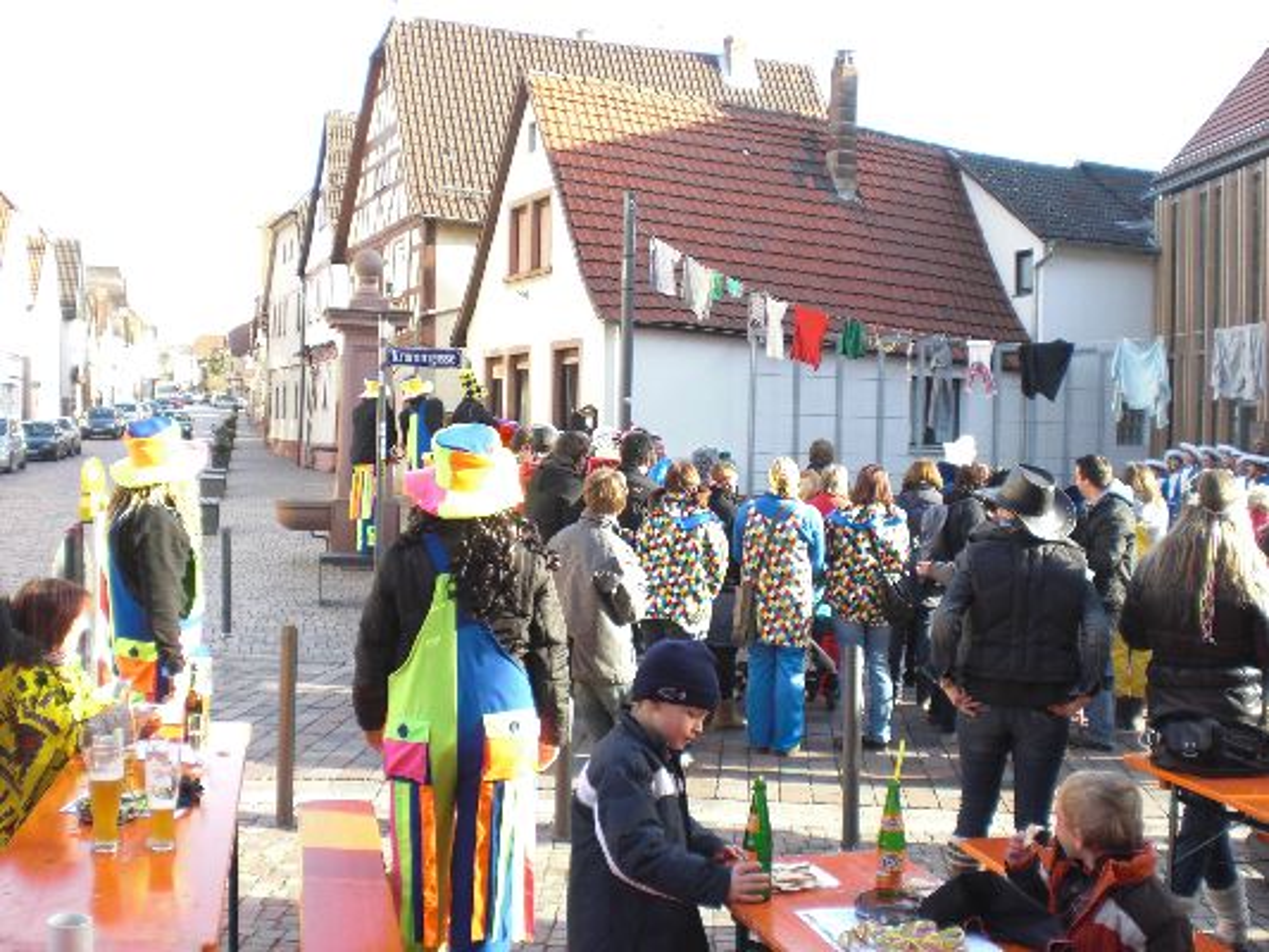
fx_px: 1393
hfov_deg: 49.0
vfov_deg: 37.7
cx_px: 634
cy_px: 476
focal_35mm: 38
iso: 64
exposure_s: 1/100
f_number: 3.1
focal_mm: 6.3
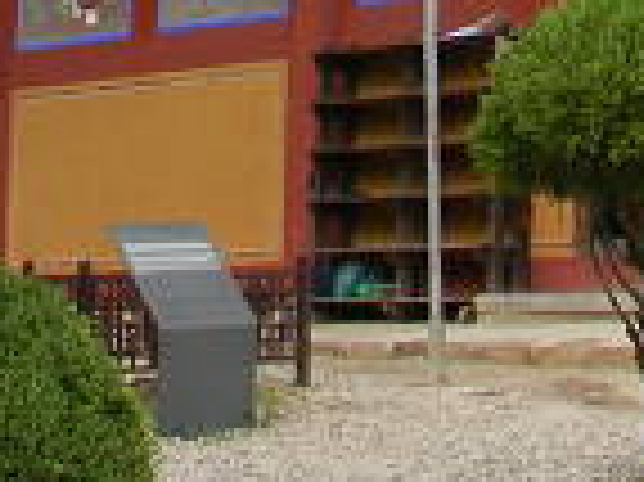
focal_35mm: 137
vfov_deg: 10.2
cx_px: 775
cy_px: -412
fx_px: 2547
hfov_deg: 14.0
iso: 80
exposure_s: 1/180
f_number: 3.5
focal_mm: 5
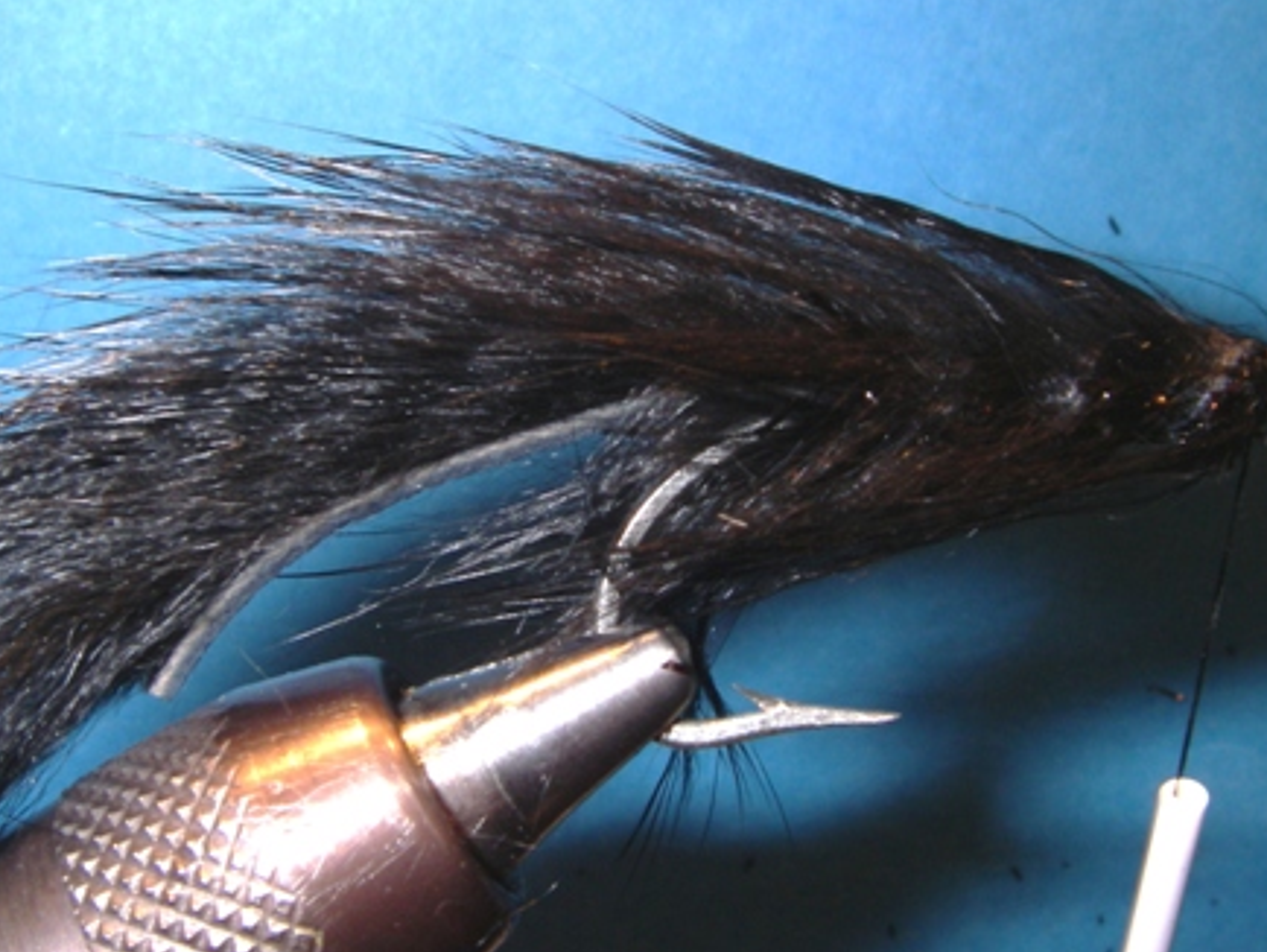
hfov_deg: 34.3
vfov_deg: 26.1
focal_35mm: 56
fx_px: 2051
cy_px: 368
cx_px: 552
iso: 80
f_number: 6.6
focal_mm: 6.3
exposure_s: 1/40
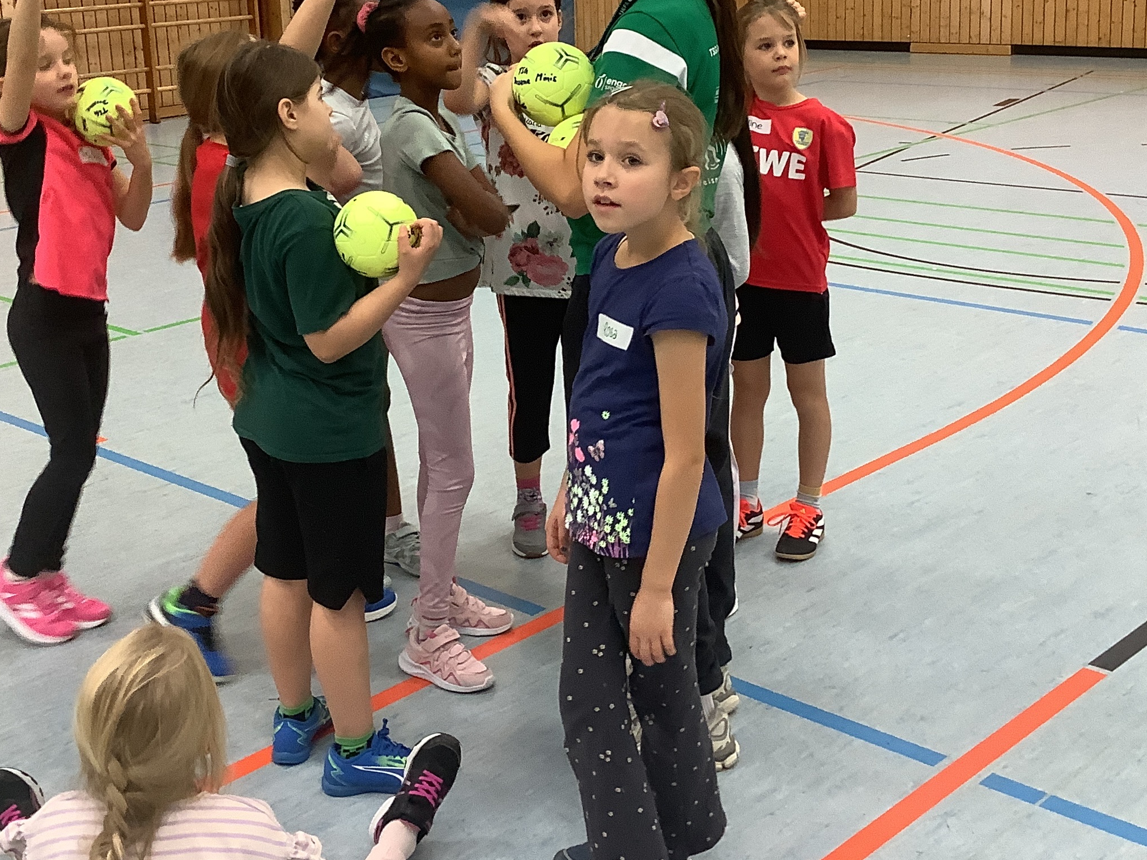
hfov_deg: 38.2
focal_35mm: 50
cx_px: 520
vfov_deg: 28.9
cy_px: 283
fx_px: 1657
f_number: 2.4
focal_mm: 3.3
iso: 160
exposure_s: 1/50
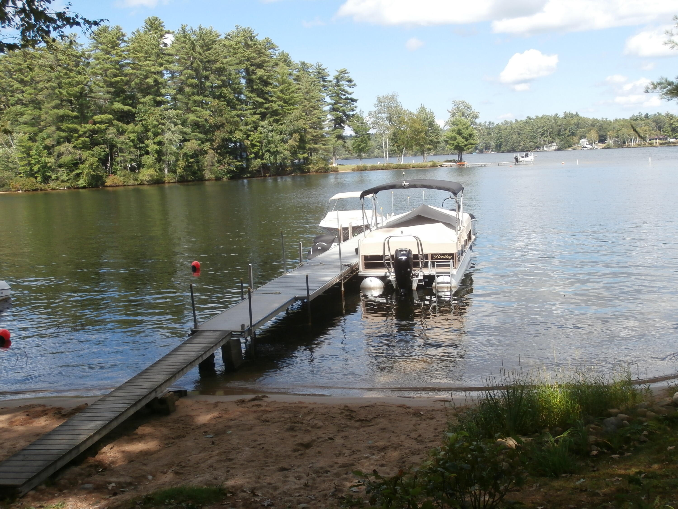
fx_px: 744
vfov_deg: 37.7
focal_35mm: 38
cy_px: 254
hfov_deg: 49.0
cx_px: 339
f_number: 3.9
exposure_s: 1/400
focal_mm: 6.67
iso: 100
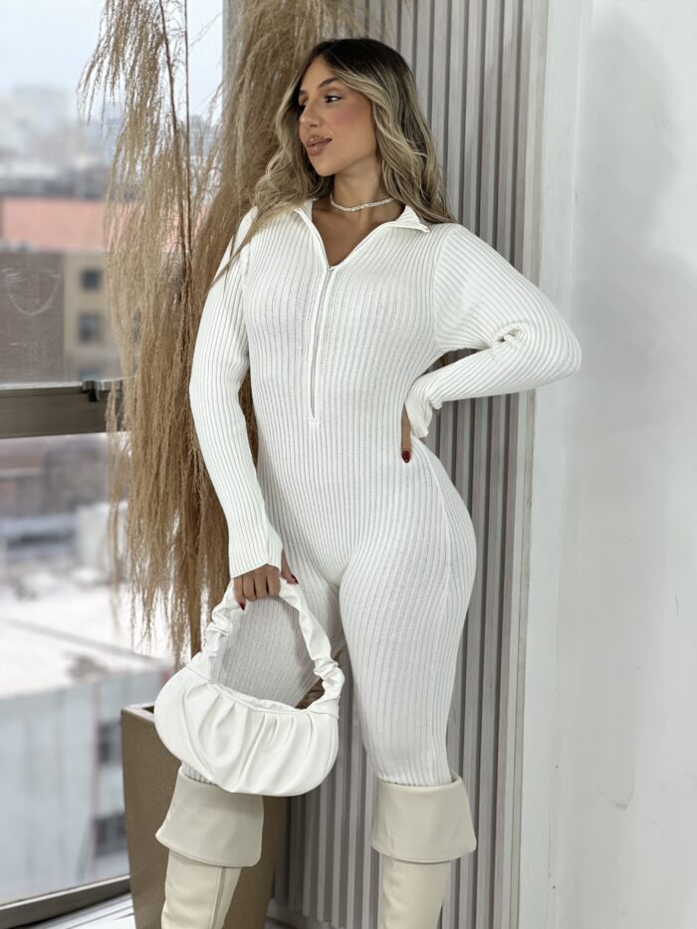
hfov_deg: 19.1
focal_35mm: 77
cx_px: 348
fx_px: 2067
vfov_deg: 25.3
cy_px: 464
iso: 64
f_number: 2.8
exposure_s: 1/120
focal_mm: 9
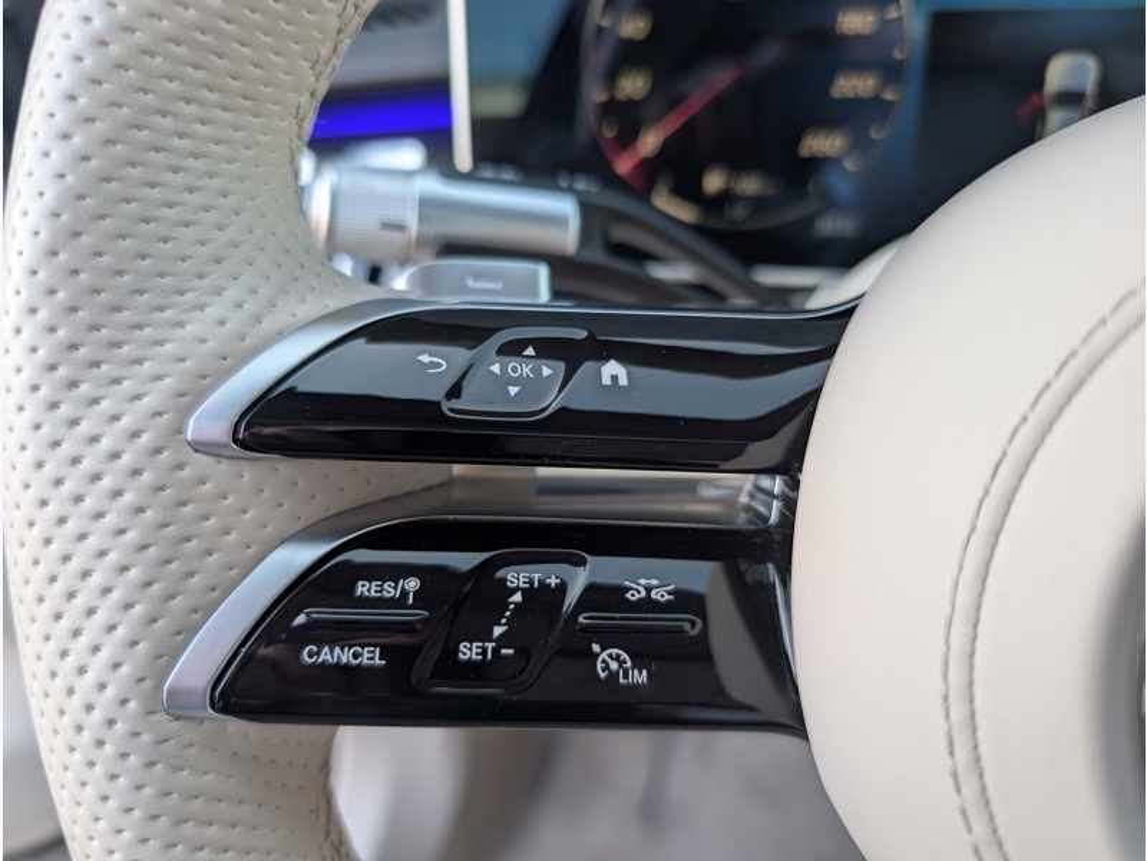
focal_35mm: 24
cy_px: 430
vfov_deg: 56.8
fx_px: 795
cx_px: 574
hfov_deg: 71.6
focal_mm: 6.9
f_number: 1.68
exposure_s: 1/53.4
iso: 28
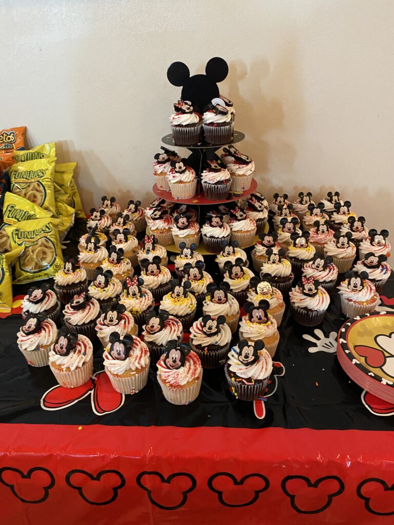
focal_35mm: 26
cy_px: 262
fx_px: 395
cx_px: 197
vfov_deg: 67.3
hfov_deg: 53.1
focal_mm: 4.25
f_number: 1.8
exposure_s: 1/30
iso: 640
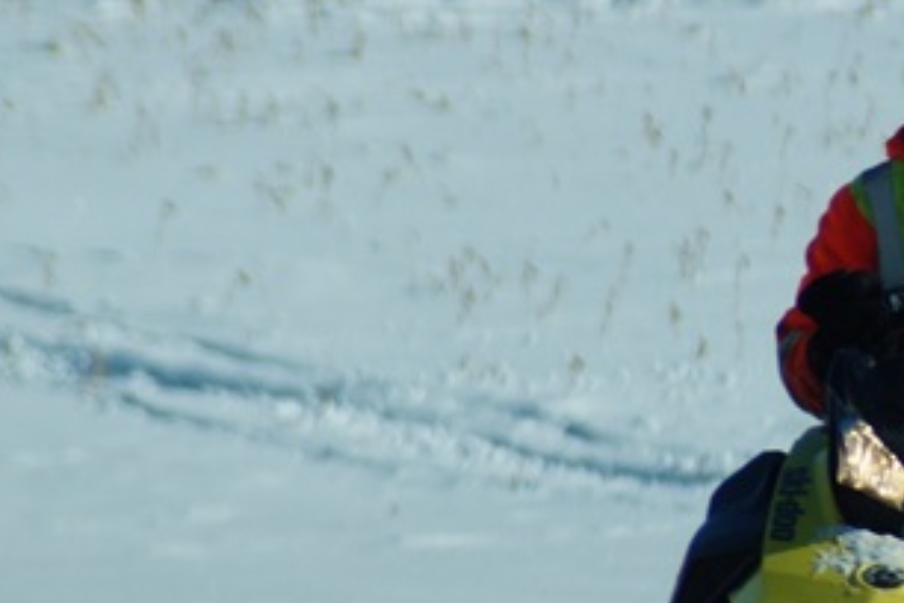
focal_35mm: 1508
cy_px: 269
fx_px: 37865
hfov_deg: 1.4
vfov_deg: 0.9
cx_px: 1090
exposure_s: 1/640
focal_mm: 300
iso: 100
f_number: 7.1
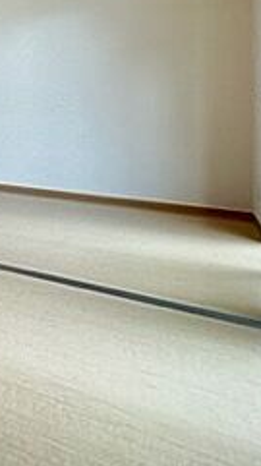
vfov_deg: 49.9
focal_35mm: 38
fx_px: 469
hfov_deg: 17.0
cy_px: 99
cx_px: -315
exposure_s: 1/120
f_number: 2.2
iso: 160
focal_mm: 2.22
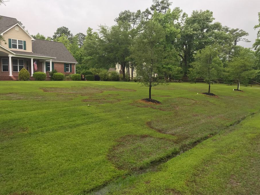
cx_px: 133
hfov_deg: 61.6
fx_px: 218
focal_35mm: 29
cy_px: 99
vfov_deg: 48.2
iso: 32
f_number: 1.8
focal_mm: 3.99
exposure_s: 1/60
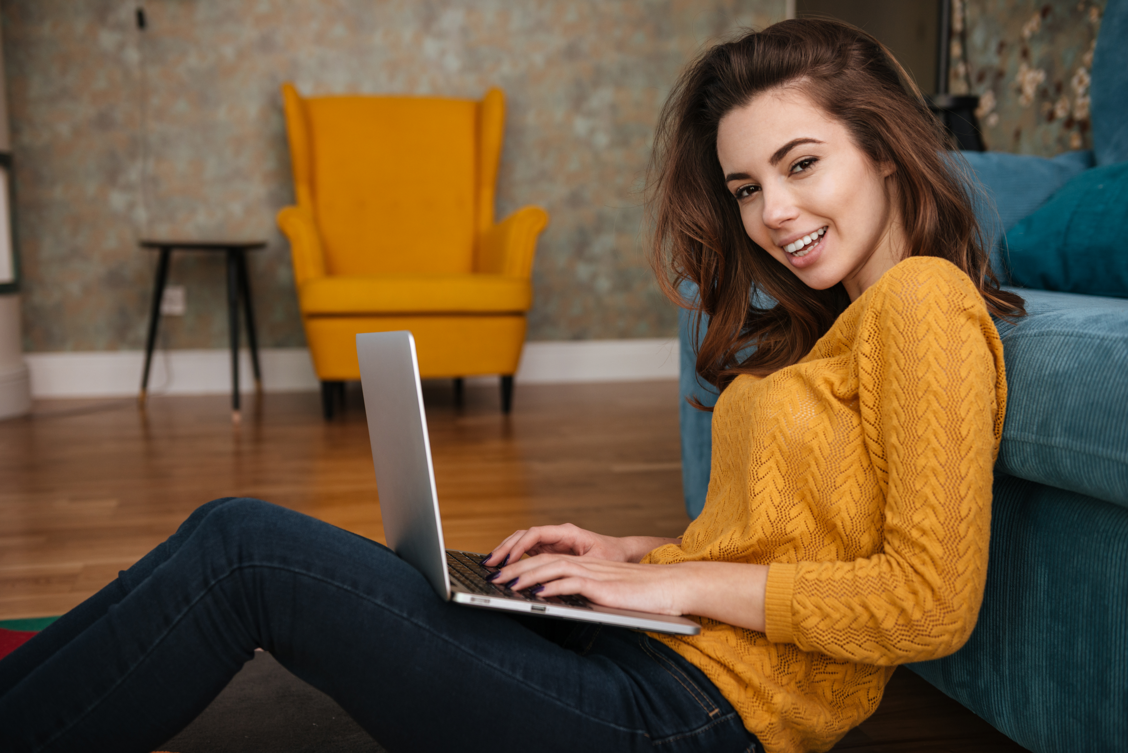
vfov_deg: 29.9
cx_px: 564
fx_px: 1410
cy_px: 376
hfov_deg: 43.6
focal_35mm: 45
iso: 320
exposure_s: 1/160
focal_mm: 45
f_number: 3.2
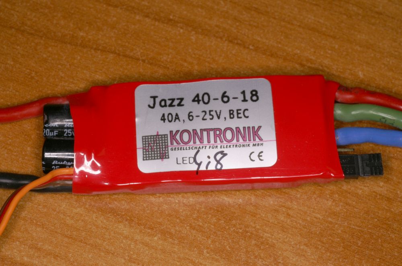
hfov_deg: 27.0
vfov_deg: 18.1
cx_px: 201
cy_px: 133
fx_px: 836
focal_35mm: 75
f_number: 16
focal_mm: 50
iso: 100
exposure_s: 1/100
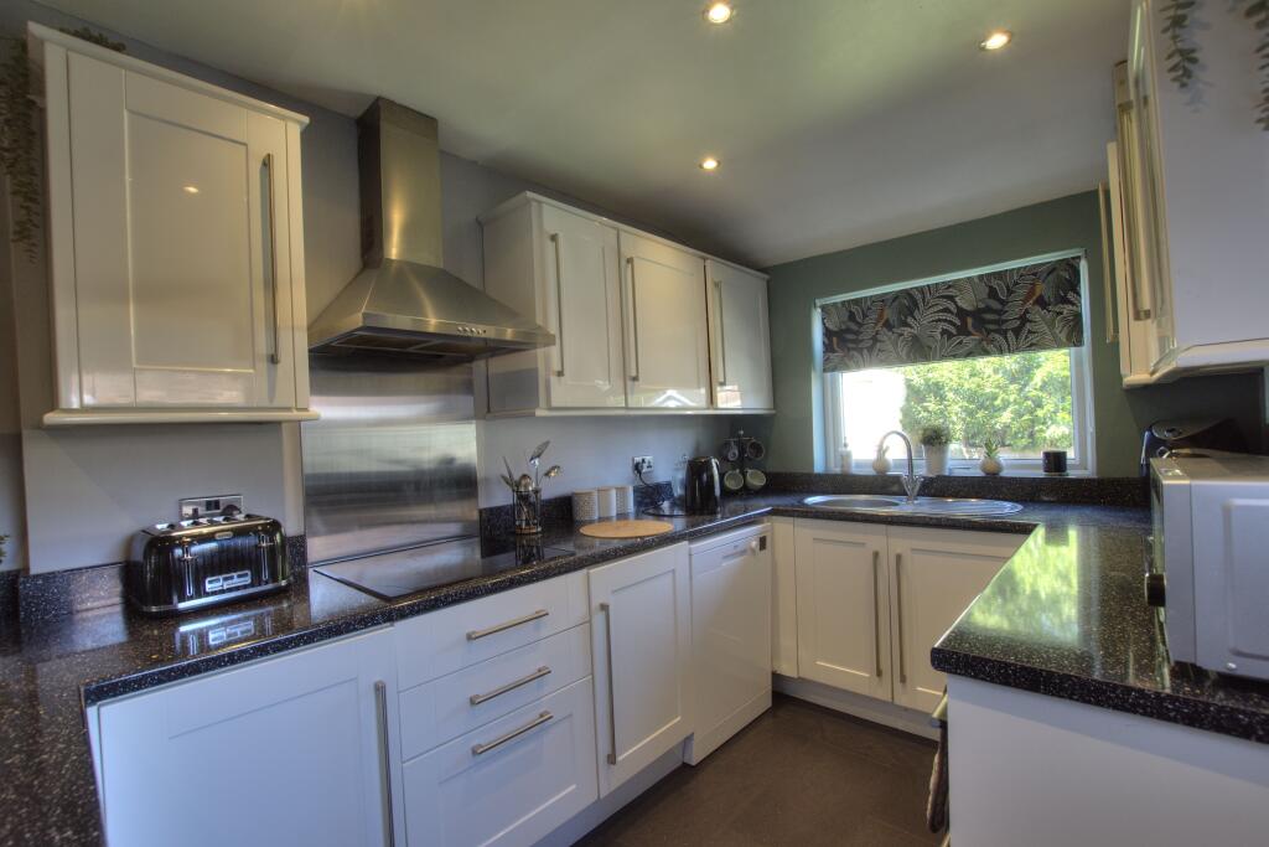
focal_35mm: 15
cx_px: 634
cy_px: 424
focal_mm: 10
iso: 400
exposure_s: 1/20
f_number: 8
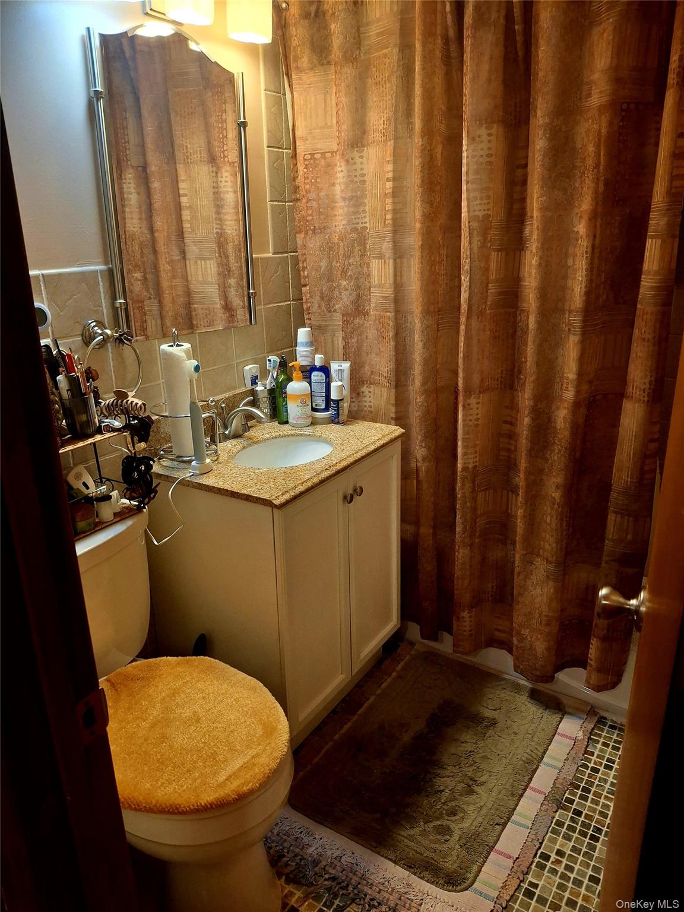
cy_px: 456
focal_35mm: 25
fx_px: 659
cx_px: 342
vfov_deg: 69.4
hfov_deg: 54.9
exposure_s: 1/120
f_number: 1.8
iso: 200
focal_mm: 4.69
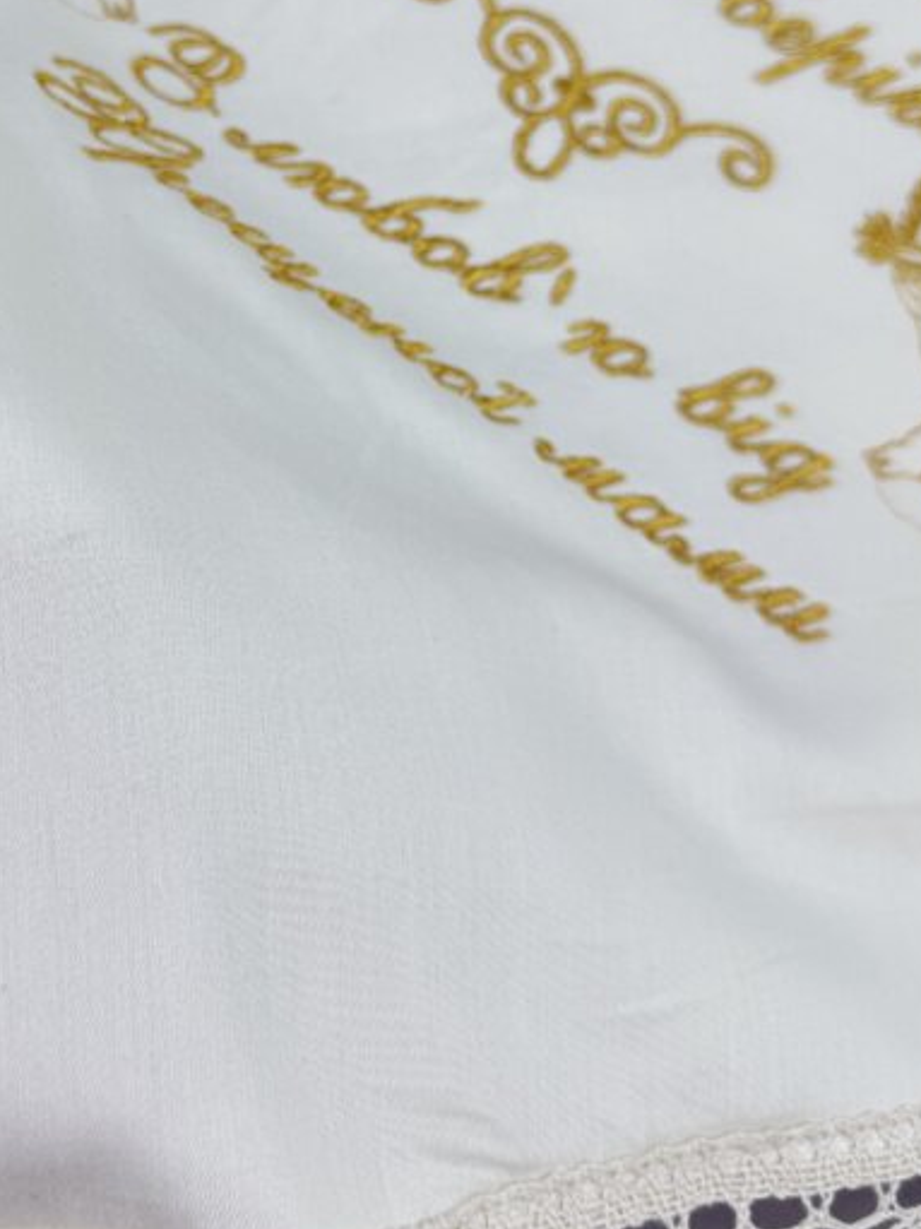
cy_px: 339
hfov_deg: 30.2
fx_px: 1668
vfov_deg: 39.6
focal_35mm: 47
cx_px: 200
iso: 80
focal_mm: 6.76
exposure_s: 1/912
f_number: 1.78
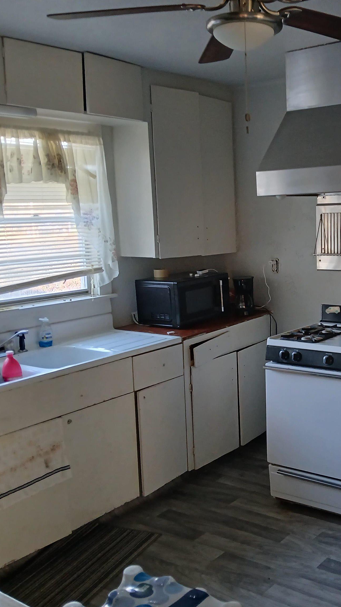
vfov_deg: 52.8
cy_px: 303
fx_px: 611
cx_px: 291
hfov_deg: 30.1
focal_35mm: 38
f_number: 1.8
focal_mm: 3.98
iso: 200
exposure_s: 1/60
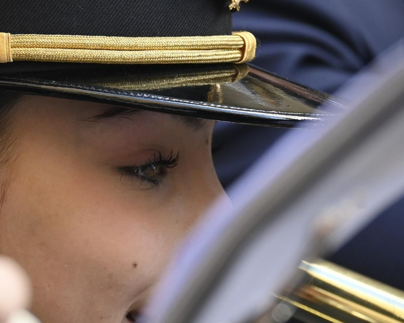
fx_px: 6611
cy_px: 159
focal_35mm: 553
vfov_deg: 2.8
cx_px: 45
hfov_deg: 3.5
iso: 500
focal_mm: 165
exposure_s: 1/200
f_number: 5.6
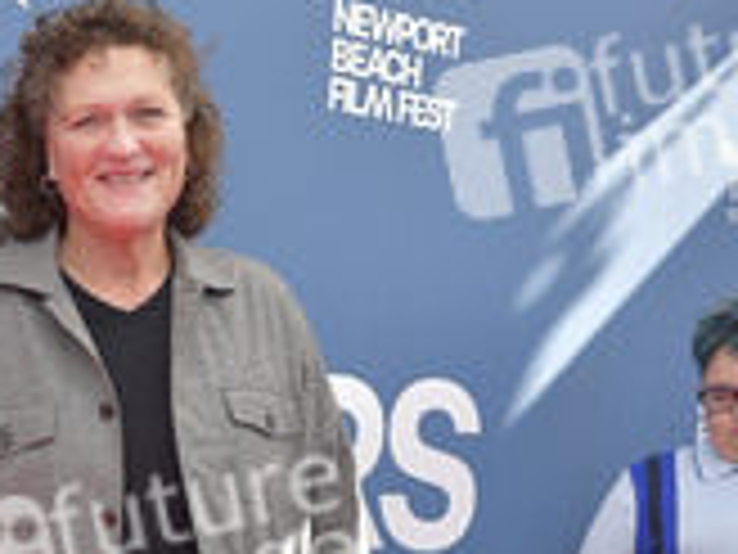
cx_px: 259
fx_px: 1748
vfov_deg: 16.6
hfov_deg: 23.7
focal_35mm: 82
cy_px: 788
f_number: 6.3
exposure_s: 1/250
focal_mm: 35
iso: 250
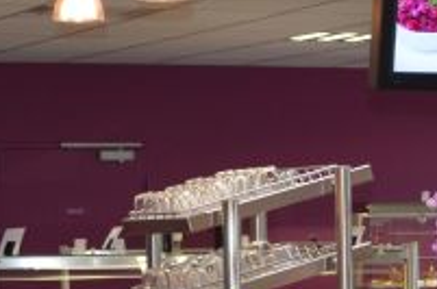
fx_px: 2531
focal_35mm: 209
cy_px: 261
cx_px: 580
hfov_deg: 9.7
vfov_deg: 6.5
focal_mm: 35
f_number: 5
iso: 640
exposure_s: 1/60
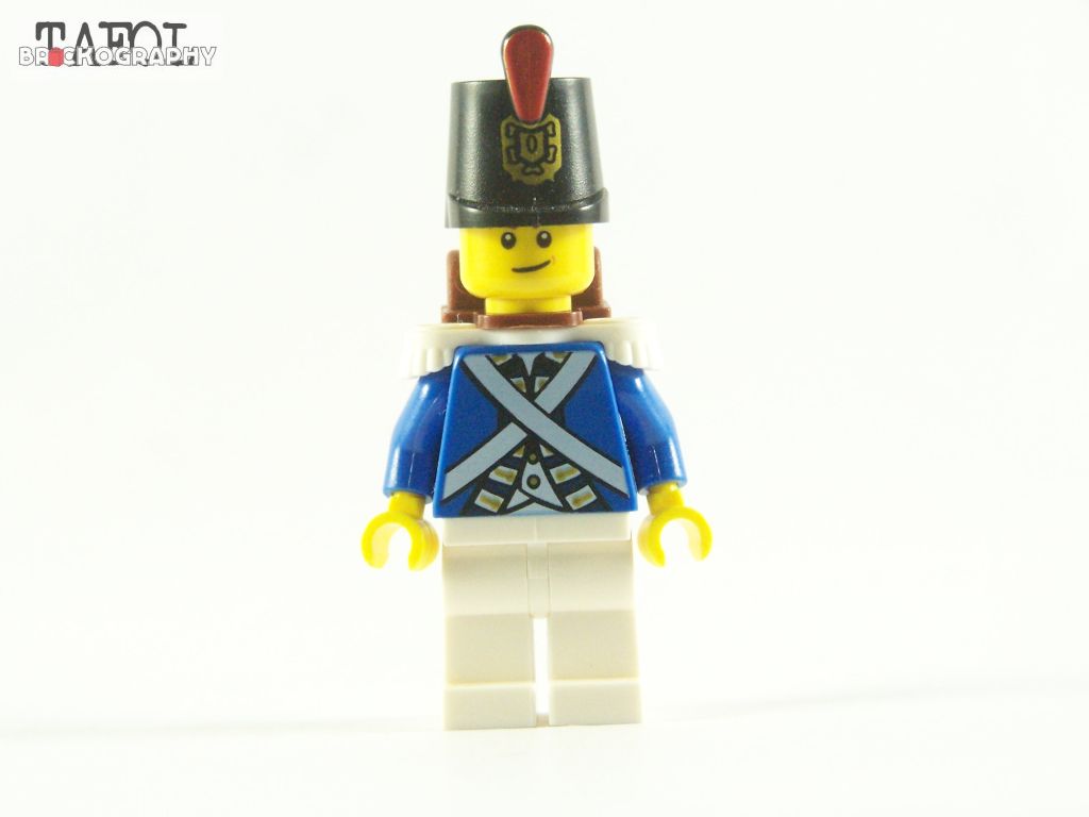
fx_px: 3681
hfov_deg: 16.8
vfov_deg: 12.7
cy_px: 408
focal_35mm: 117
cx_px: 544
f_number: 4
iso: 400
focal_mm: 19.4
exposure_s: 1/60
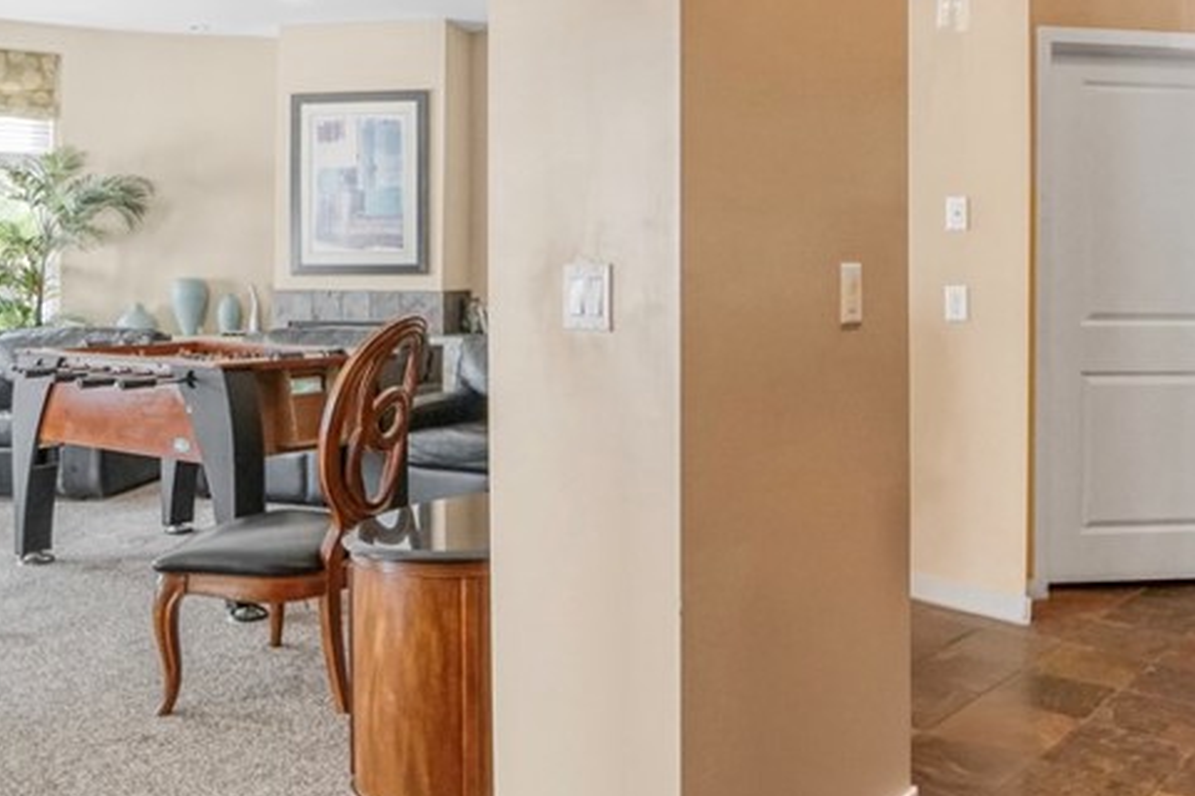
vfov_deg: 40.6
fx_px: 1062
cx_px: 782
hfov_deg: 57.6
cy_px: 267
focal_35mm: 32
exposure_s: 1/60
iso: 5000
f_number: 4
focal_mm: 10
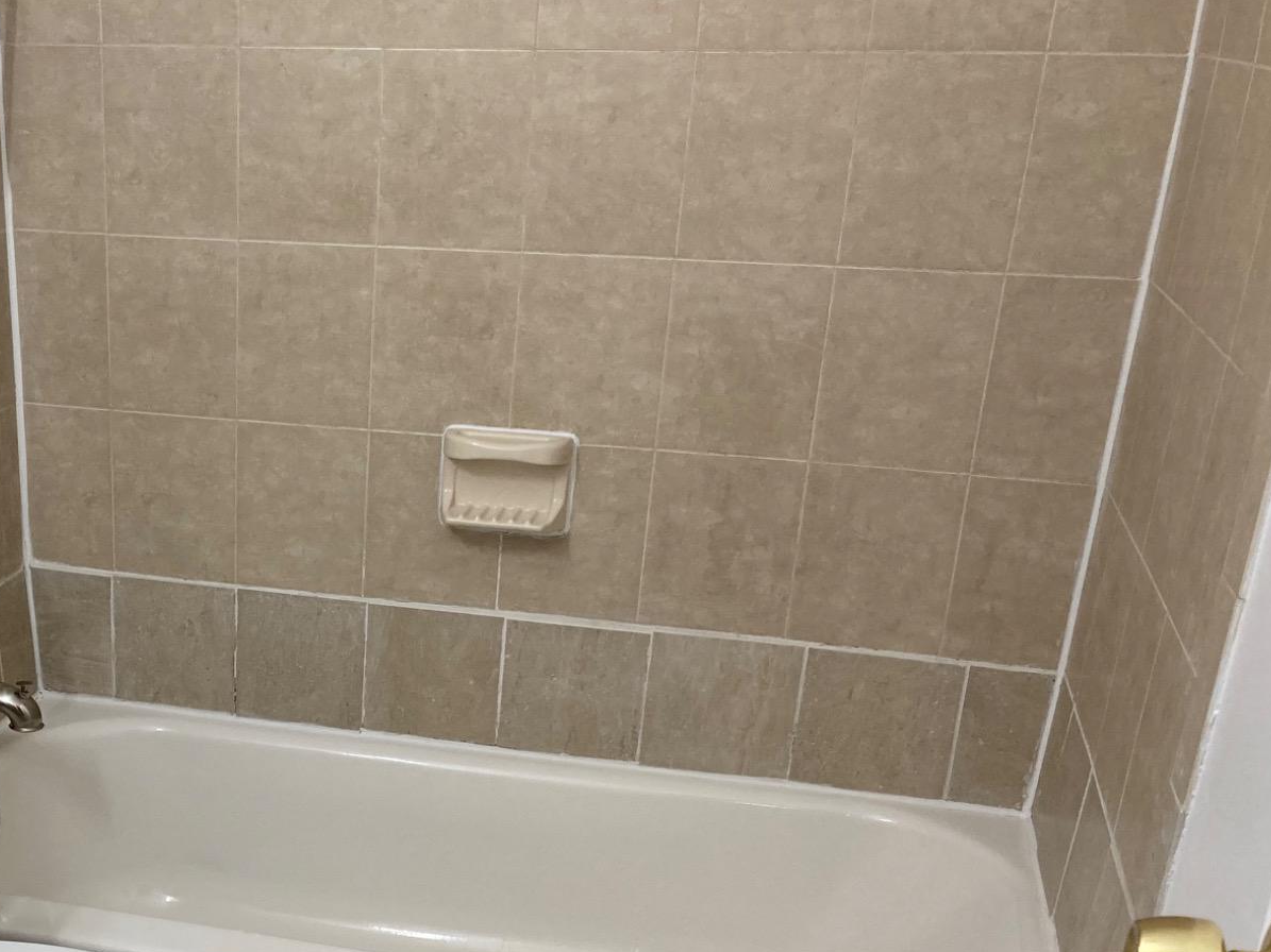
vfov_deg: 29.3
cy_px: 811
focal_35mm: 48
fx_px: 1762
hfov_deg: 37.9
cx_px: 222
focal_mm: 3.99
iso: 80
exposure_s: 1/60
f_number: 1.8
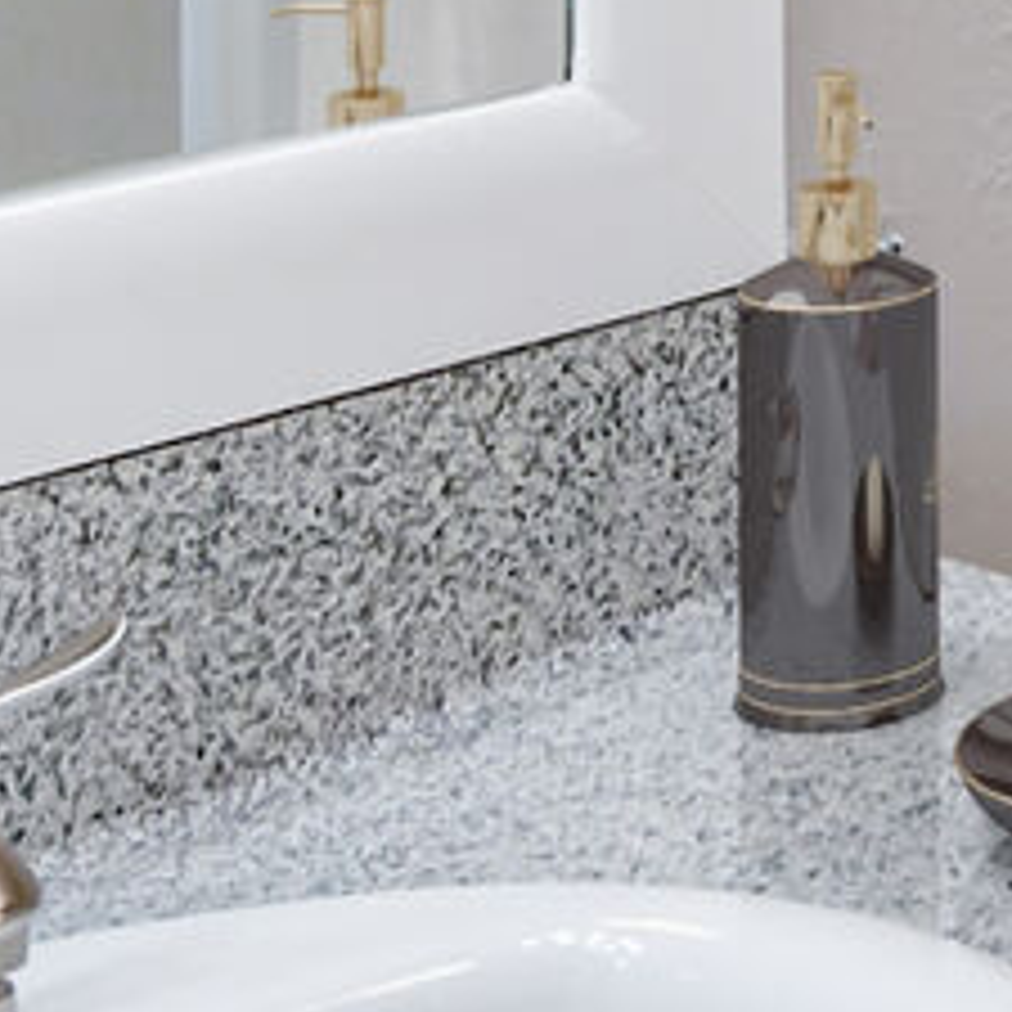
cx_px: 1961
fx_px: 4002
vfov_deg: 13.2
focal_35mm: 121
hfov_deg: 12.8
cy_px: -704
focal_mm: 16
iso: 400
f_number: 8
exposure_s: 1/200
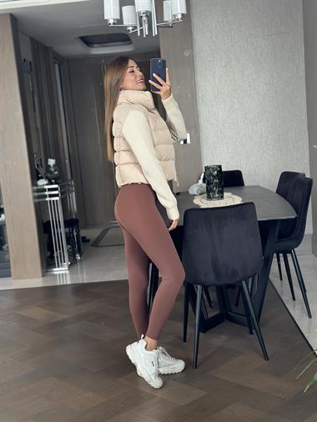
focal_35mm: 48
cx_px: 158
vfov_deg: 39.6
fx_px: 586
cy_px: 211
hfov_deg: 30.3
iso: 160
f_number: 1.78
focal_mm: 6.86
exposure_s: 1/60
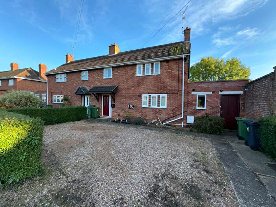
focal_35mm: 14
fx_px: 112
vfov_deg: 85.7
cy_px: 104
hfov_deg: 102.1
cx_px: 138
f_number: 2.2
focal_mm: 2.22
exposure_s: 1/309
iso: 32
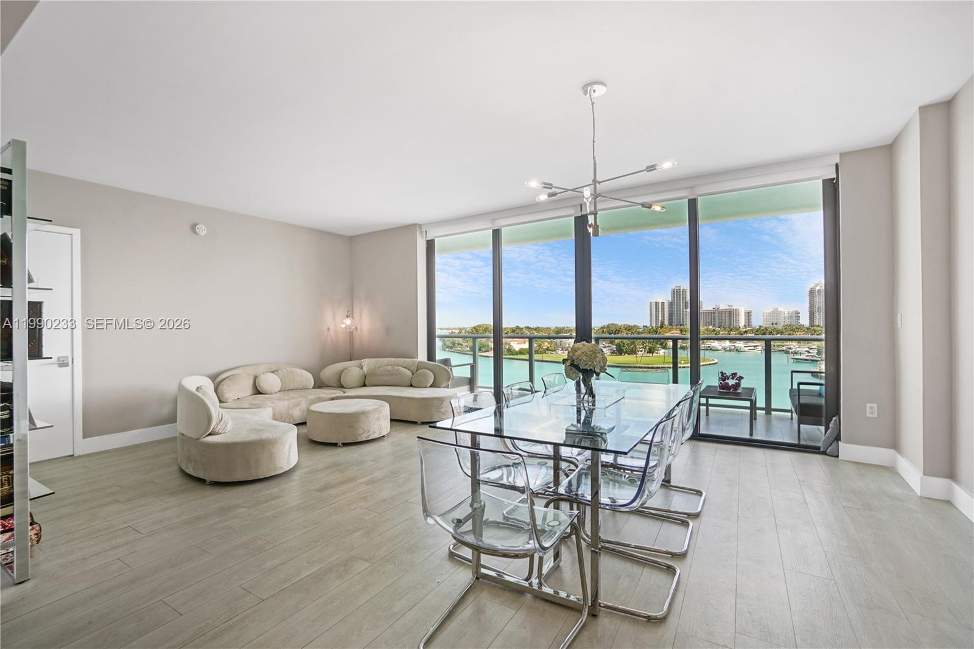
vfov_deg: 77.3
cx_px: 487
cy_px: 324
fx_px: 406
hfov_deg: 100.4
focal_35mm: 15
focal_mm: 10
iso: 250
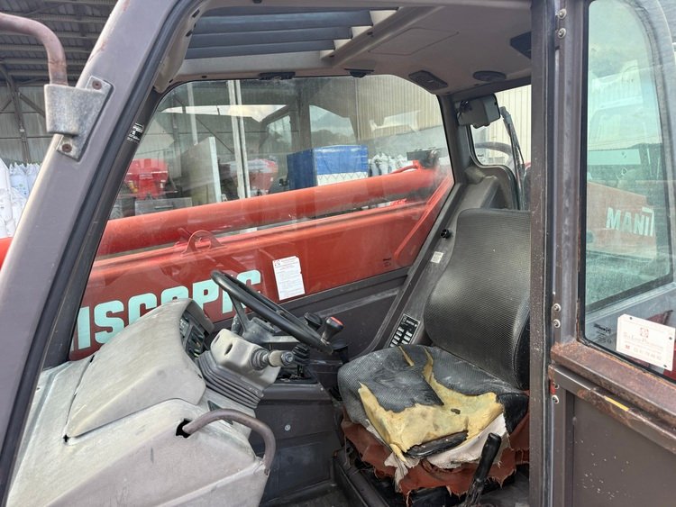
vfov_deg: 56.8
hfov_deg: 71.6
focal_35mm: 24
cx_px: 338
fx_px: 469
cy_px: 254
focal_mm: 6.76
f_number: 1.78
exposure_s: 1/133
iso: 64
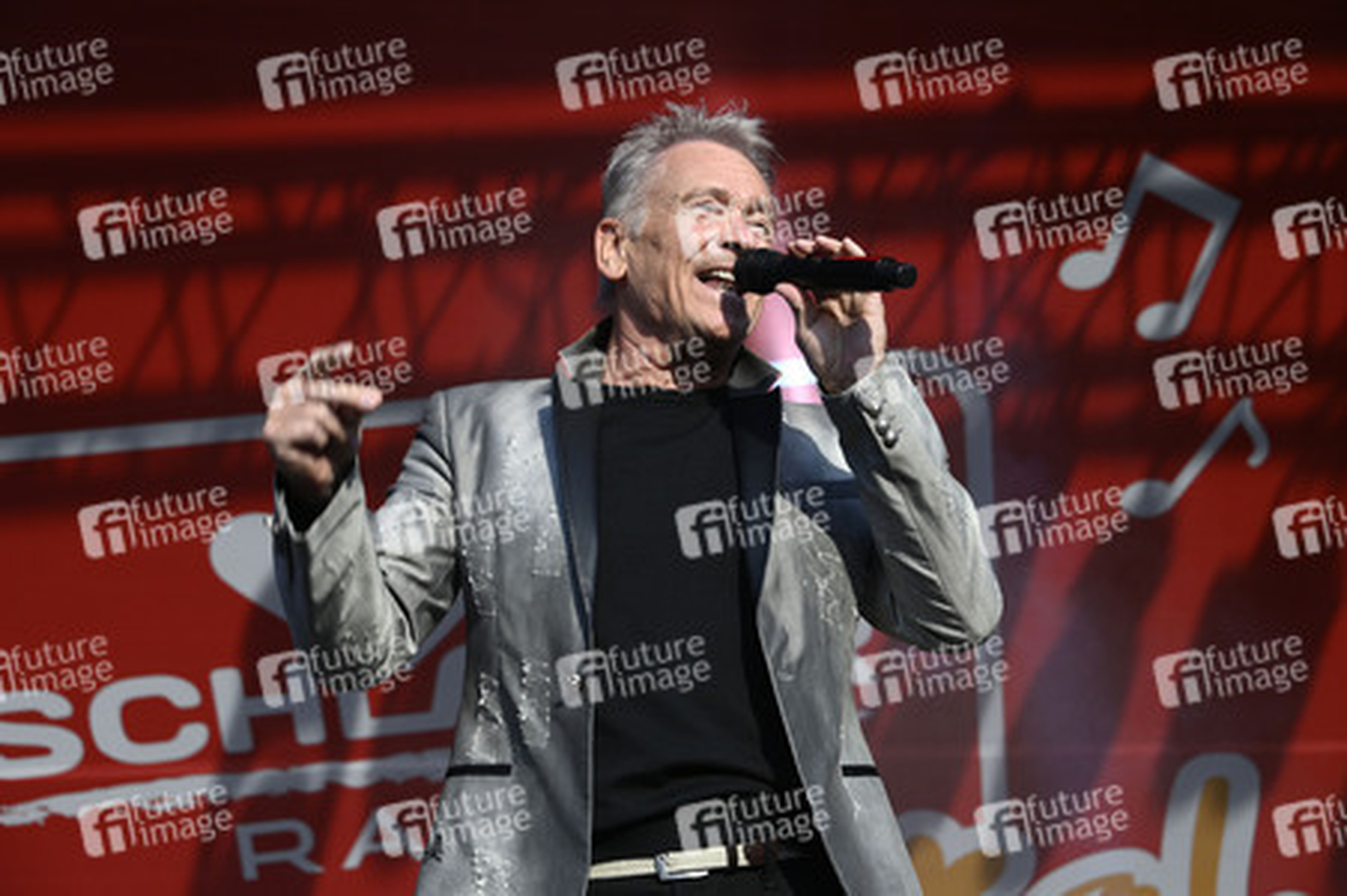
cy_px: 448
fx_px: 2916
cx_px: 674
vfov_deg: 17.5
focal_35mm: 78
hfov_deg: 26.0
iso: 400
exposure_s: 1/200
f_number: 5.6
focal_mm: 78
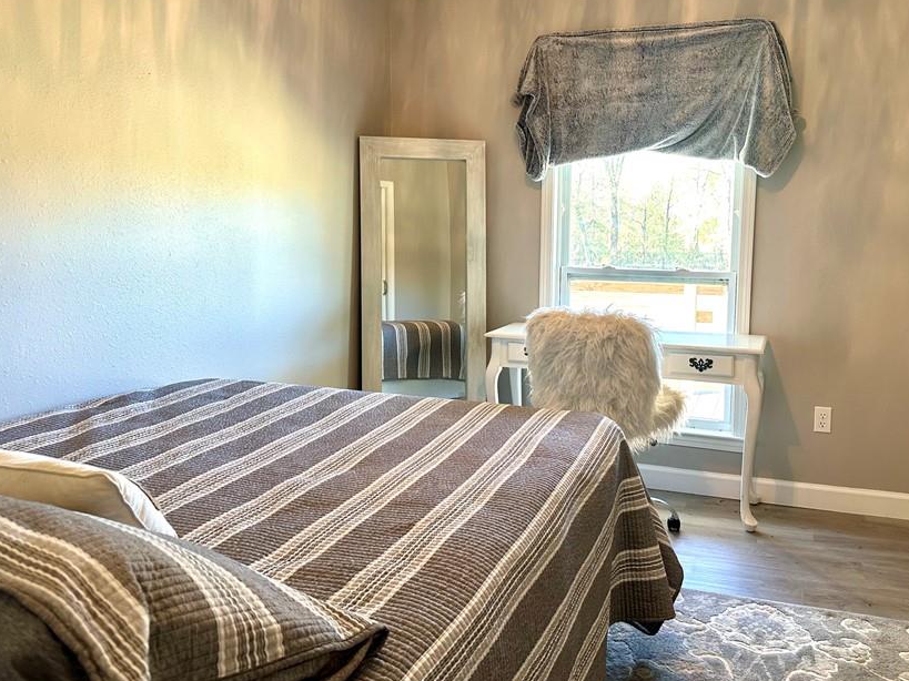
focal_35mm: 30
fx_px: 788
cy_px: 287
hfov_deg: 59.8
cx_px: 508
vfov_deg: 46.6
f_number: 1.78
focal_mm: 6.86
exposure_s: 1/60
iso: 160
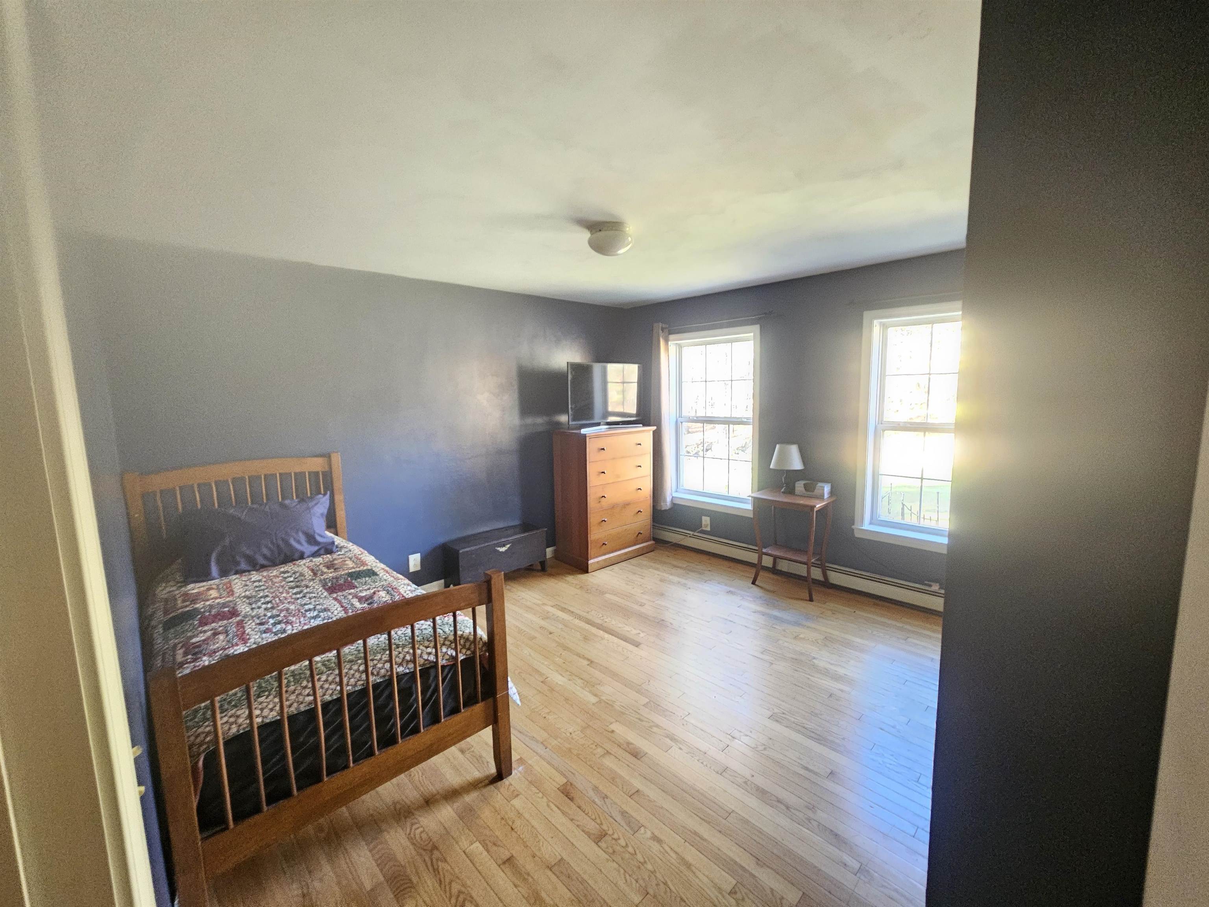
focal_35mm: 13
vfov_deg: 89.9
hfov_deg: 106.2
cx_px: 604
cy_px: 454
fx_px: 454
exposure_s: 1/24
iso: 640
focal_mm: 2.2
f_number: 2.2
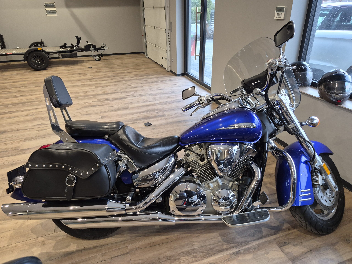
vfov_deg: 58.9
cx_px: 176
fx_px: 234
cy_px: 132
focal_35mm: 23
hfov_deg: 73.9
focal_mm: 5.4
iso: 400
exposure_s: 1/100
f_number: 1.8
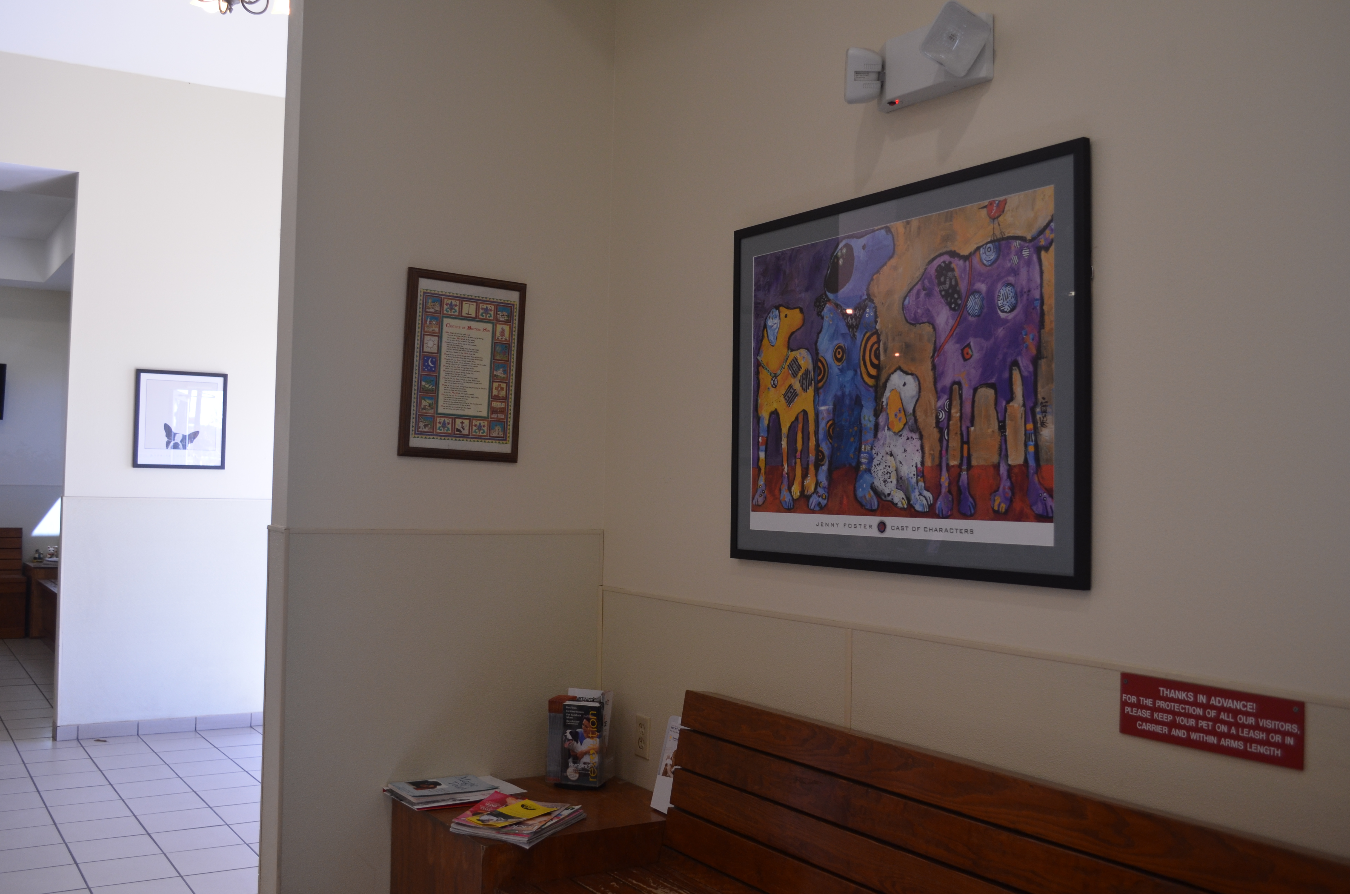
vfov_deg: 39.8
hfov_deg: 57.3
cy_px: 447
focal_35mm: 33
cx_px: 675
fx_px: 1235
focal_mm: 22
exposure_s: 1/100
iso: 400
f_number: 5
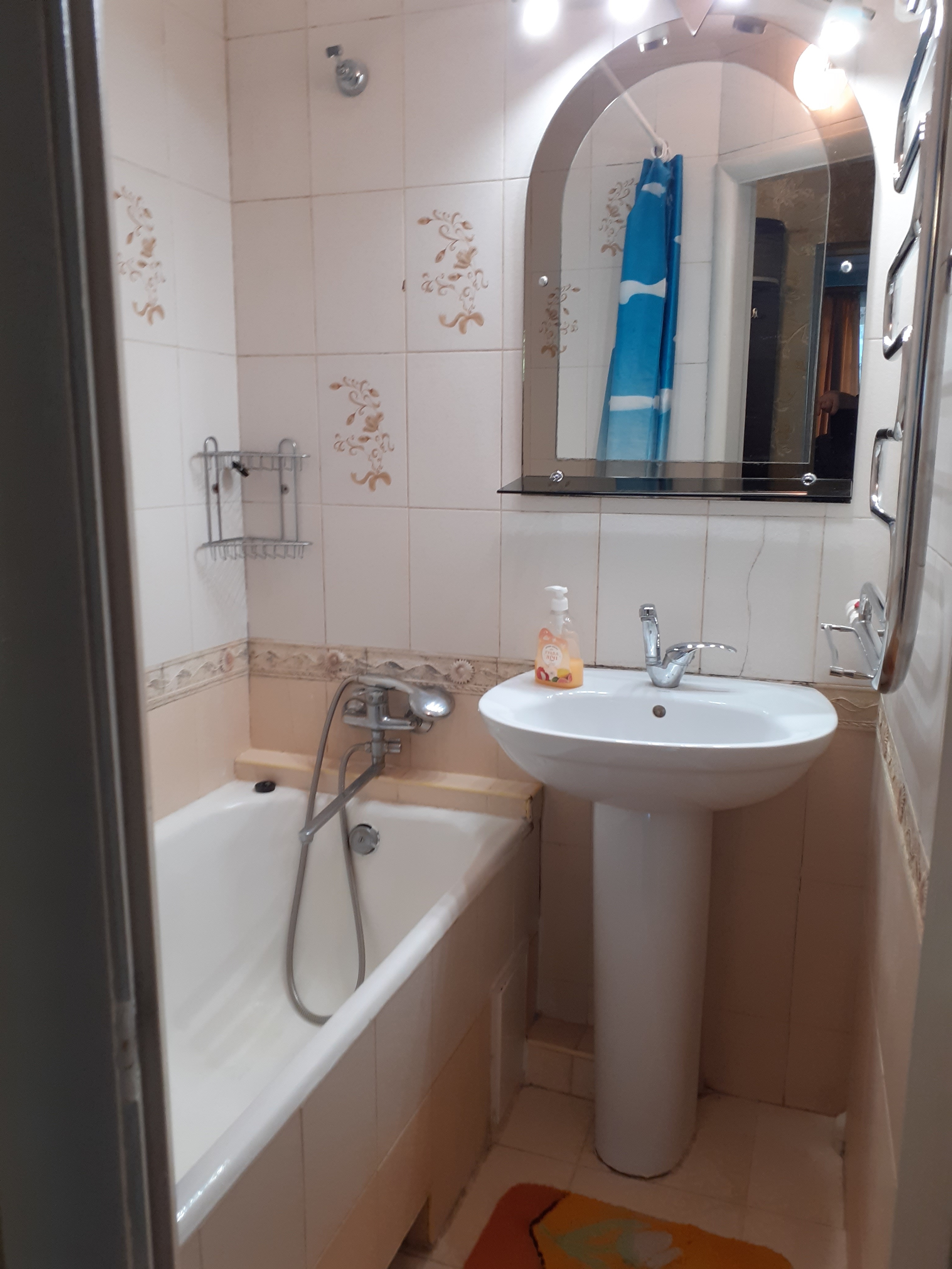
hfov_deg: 51.4
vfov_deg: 65.3
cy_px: 634
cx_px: 476
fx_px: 990
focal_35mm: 27
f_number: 1.9
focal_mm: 3.6
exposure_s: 1/50
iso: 64
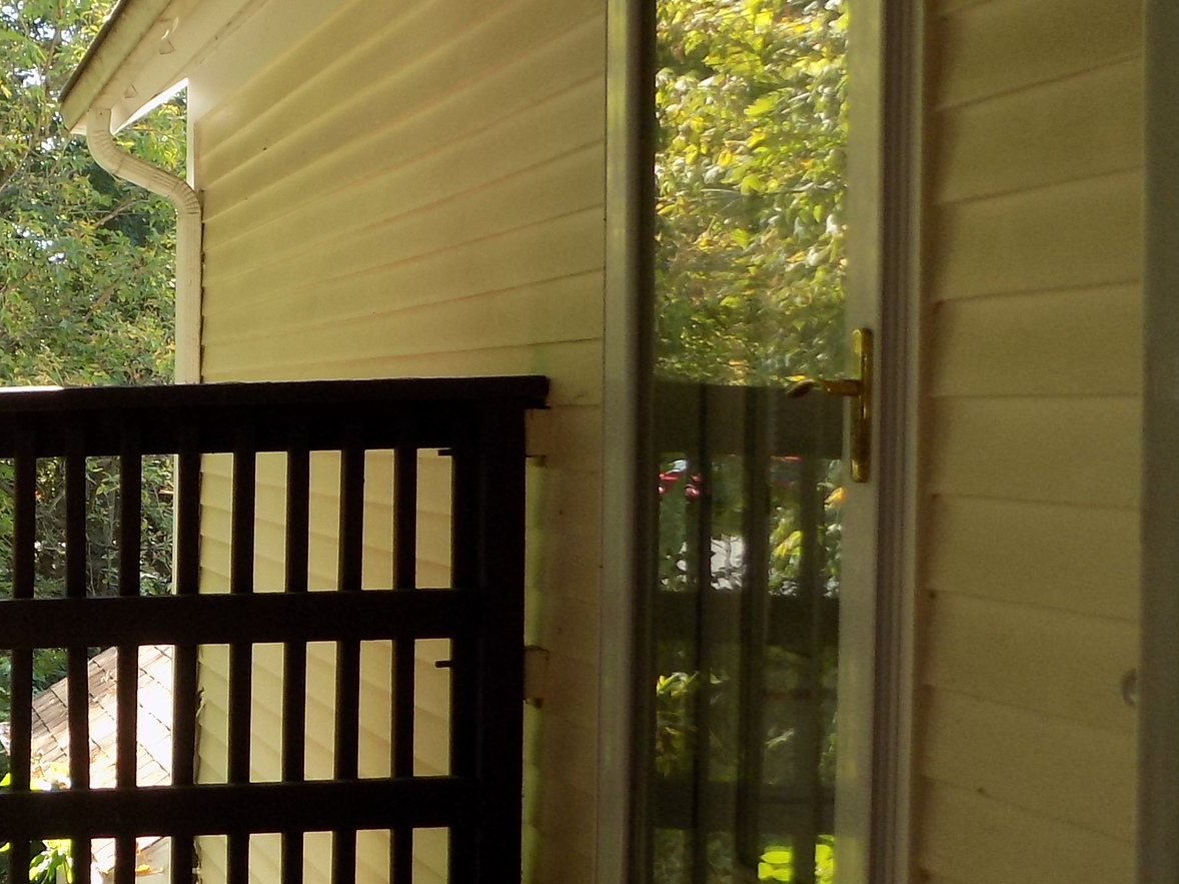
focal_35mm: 60
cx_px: -136
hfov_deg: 29.0
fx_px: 2043
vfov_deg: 24.4
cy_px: 481
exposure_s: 1/80
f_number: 3.1
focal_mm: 4
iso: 80
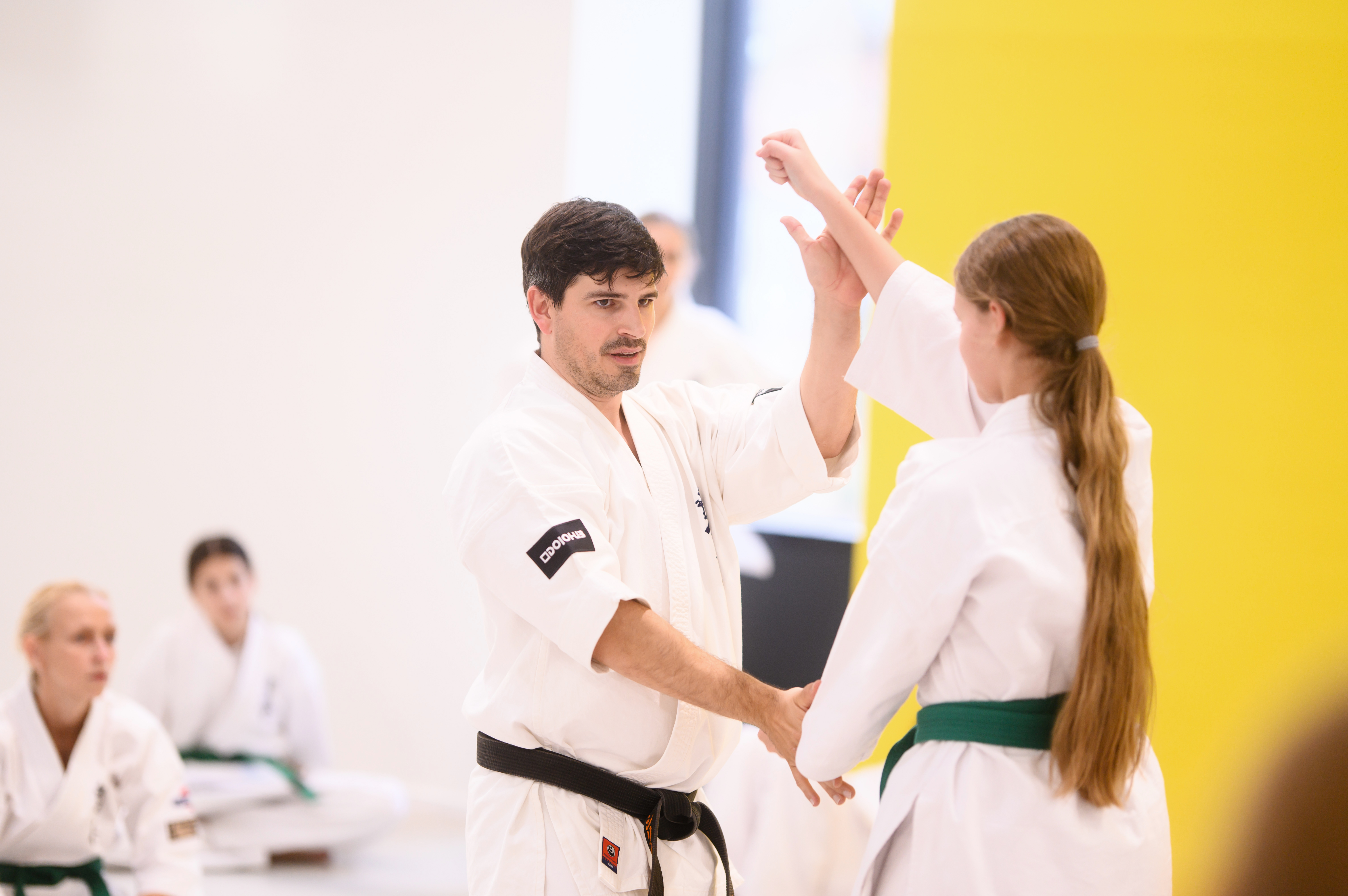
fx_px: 3929
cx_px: 674
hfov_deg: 19.5
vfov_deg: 13.0
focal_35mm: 105
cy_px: 448
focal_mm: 105
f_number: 1.4
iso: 400
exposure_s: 1/200
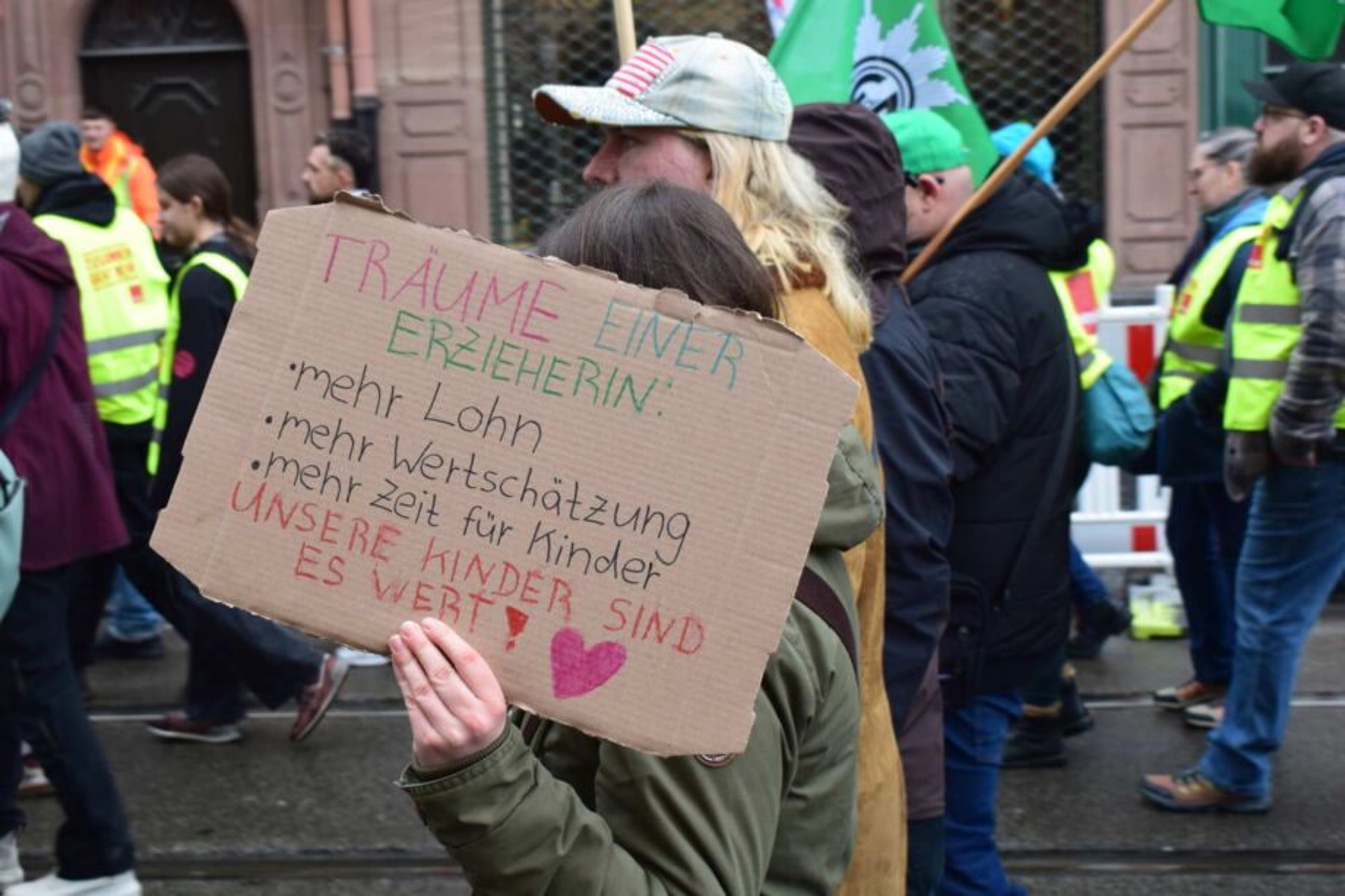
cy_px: 448
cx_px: 672
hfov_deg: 33.4
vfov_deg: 22.6
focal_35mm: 60
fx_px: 2241
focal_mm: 40
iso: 400
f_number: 9
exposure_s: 1/100
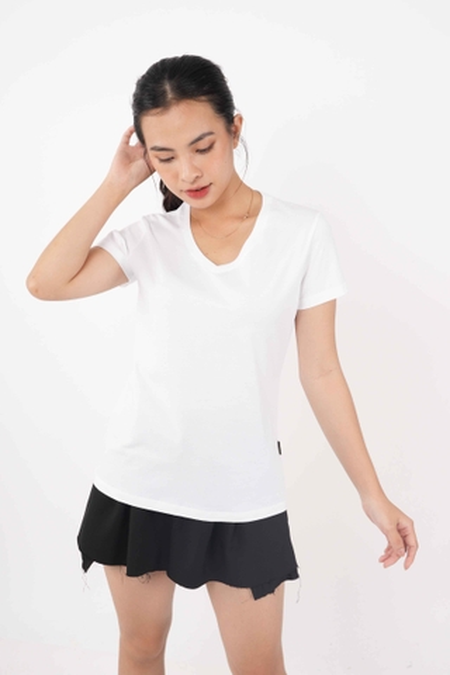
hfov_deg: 27.5
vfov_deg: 40.3
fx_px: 919
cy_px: 338
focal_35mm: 49
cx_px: 225
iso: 100
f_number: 4
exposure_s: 1/160
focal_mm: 33
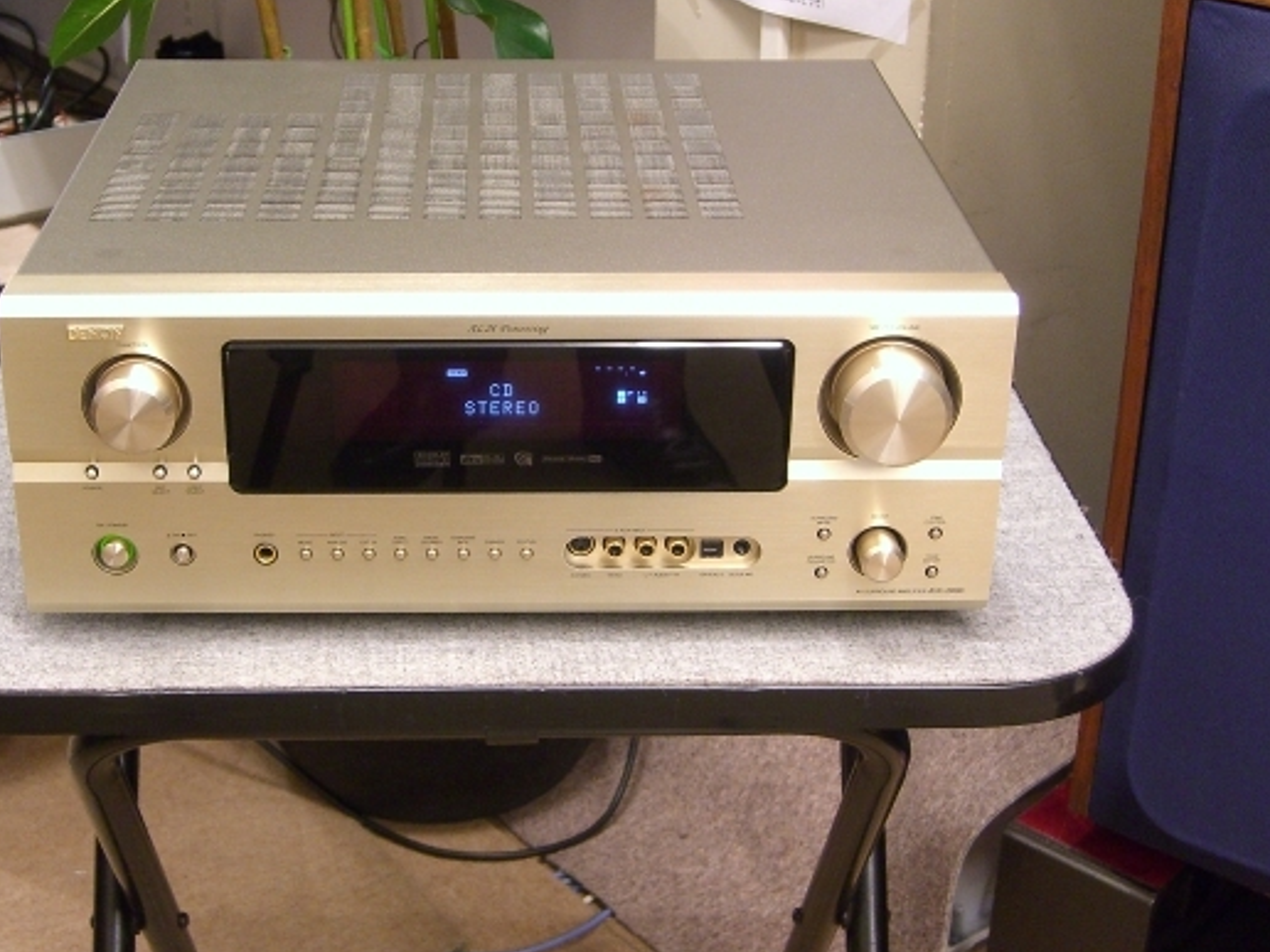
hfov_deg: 33.7
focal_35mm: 57
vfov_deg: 25.6
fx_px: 2091
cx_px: 512
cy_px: 416
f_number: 3.1
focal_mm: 9.5
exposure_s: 1/13
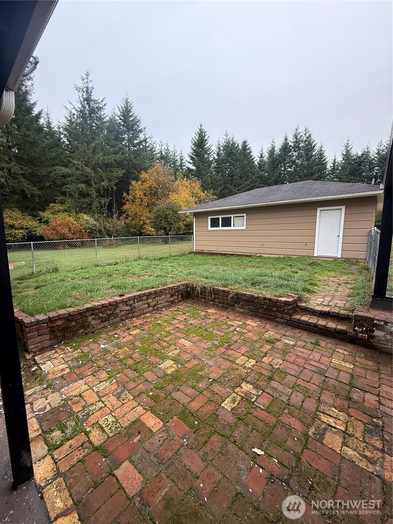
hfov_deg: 85.7
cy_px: 262
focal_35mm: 14
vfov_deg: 102.1
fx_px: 212
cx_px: 196
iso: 125
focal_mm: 2.22
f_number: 2.2
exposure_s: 1/99
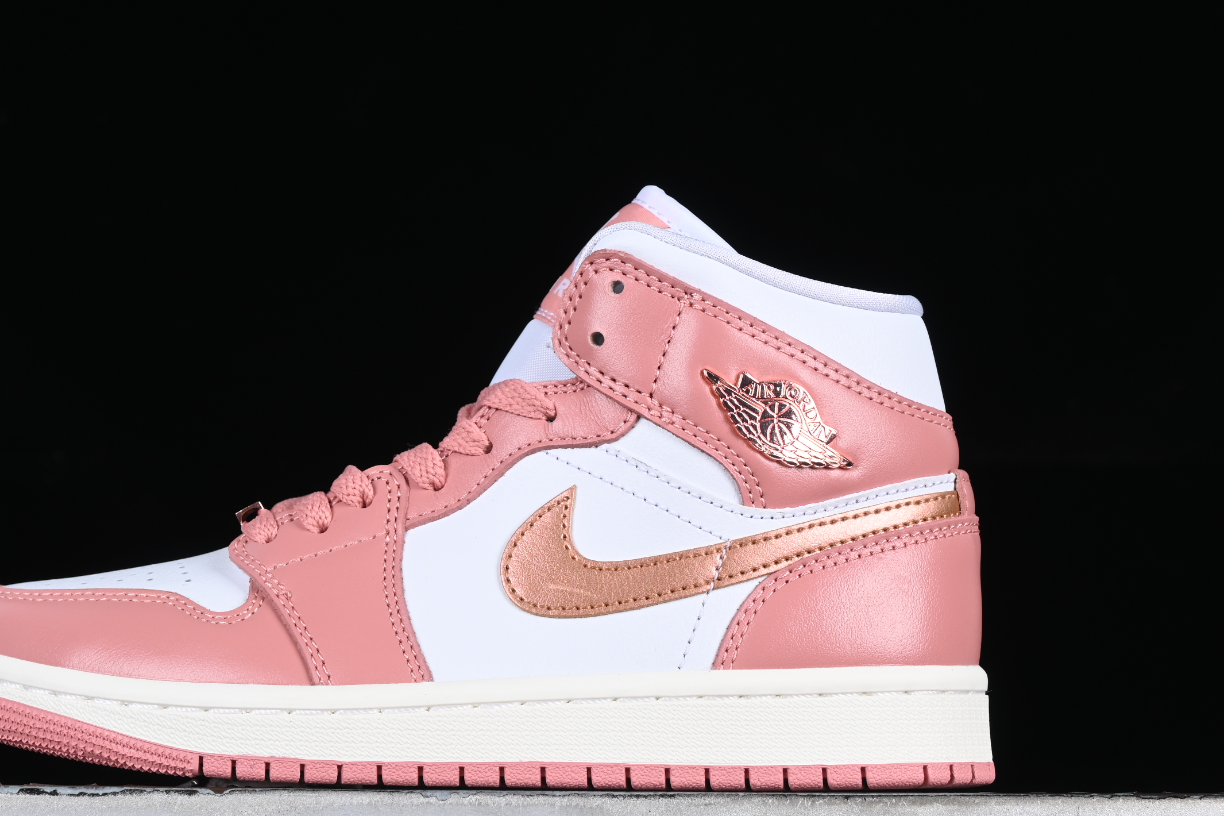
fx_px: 3331
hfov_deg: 20.8
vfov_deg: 14.0
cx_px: 481
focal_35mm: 98
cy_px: 479
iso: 160
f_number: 8
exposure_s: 1/80
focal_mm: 50
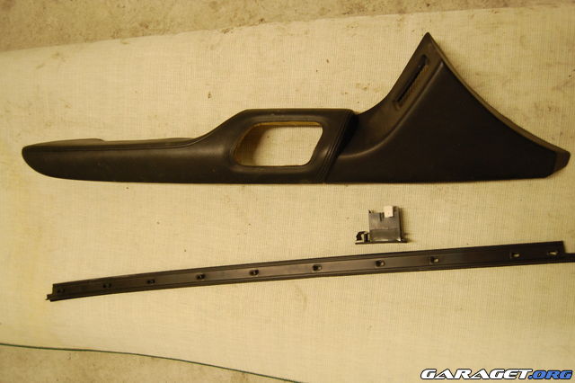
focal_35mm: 30
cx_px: 288
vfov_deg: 43.6
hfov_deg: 62.0
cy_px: 192
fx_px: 479
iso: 800
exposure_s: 1/25
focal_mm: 20
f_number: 3.8
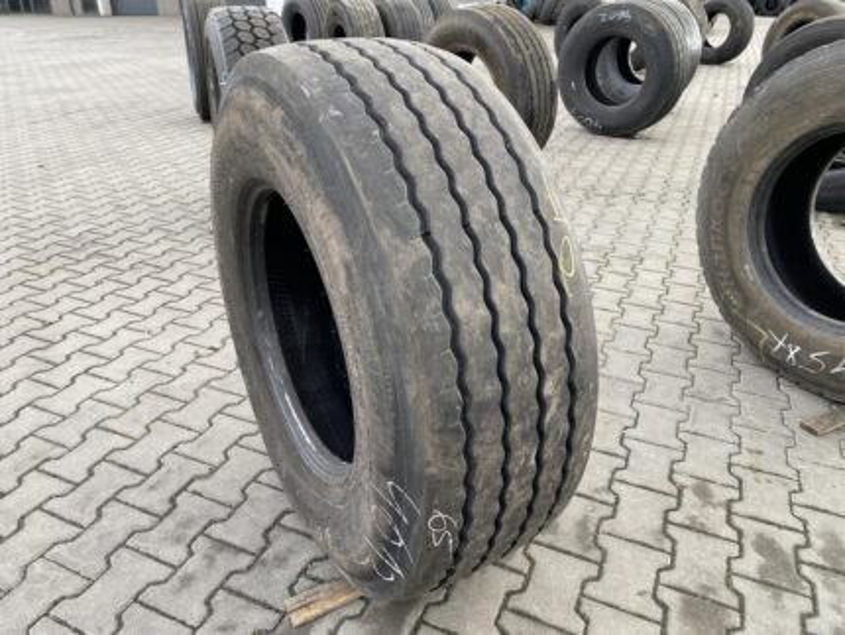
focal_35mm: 26
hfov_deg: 67.3
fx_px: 635
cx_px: 422
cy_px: 318
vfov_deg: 53.1
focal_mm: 4.25
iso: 50
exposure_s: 1/121
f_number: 1.8
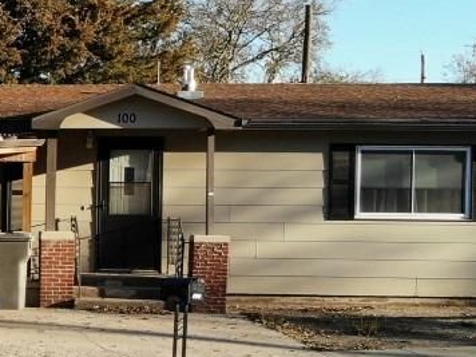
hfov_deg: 19.0
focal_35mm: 97
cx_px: -105
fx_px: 1334
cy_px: 270
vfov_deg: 15.2
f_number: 2.8
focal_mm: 4.5
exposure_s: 1/426
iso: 100
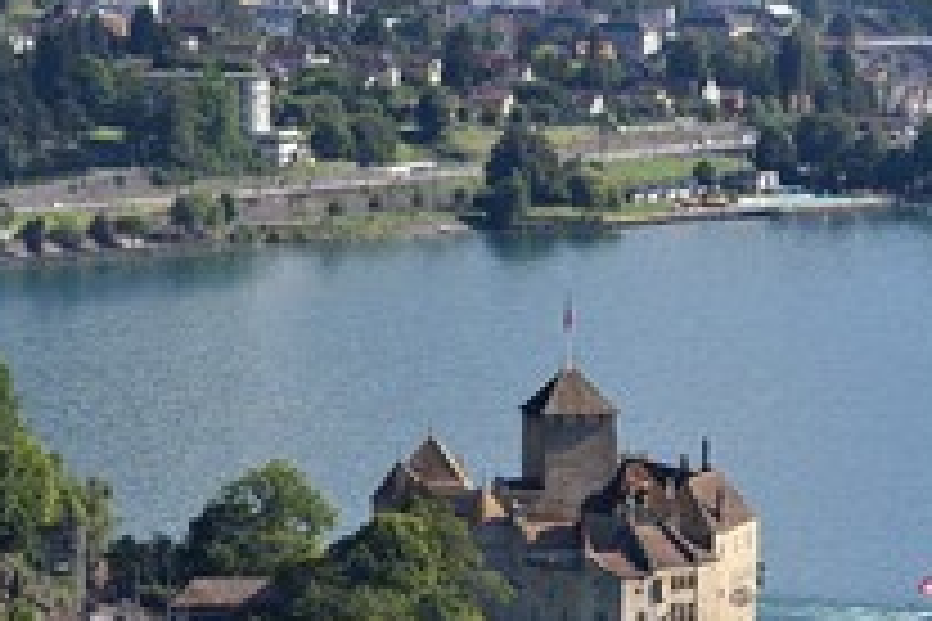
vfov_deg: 3.4
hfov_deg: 5.1
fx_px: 10510
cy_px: 580
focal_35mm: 406
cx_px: 824
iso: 200
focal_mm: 200
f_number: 11
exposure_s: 1/250
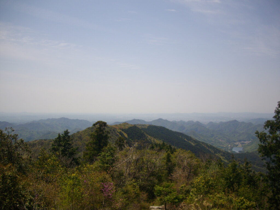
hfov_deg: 50.1
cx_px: 140
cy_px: 105
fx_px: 299
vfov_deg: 38.7
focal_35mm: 37
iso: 100
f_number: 5.6
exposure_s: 1/640
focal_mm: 6.2
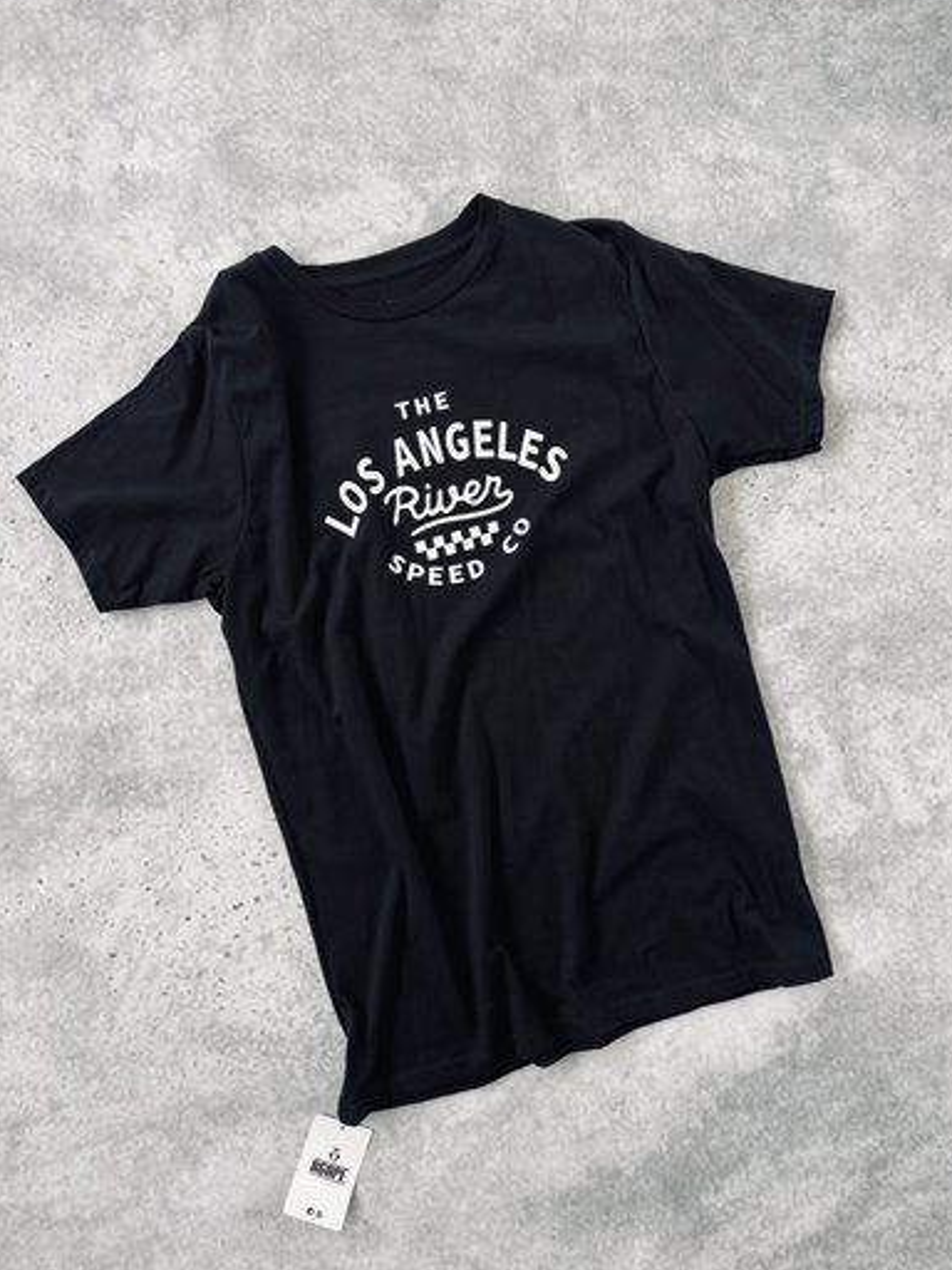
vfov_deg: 69.4
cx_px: 493
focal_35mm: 25
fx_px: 917
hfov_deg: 54.9
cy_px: 624
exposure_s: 1/121
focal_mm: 6.76
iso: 160
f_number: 1.78
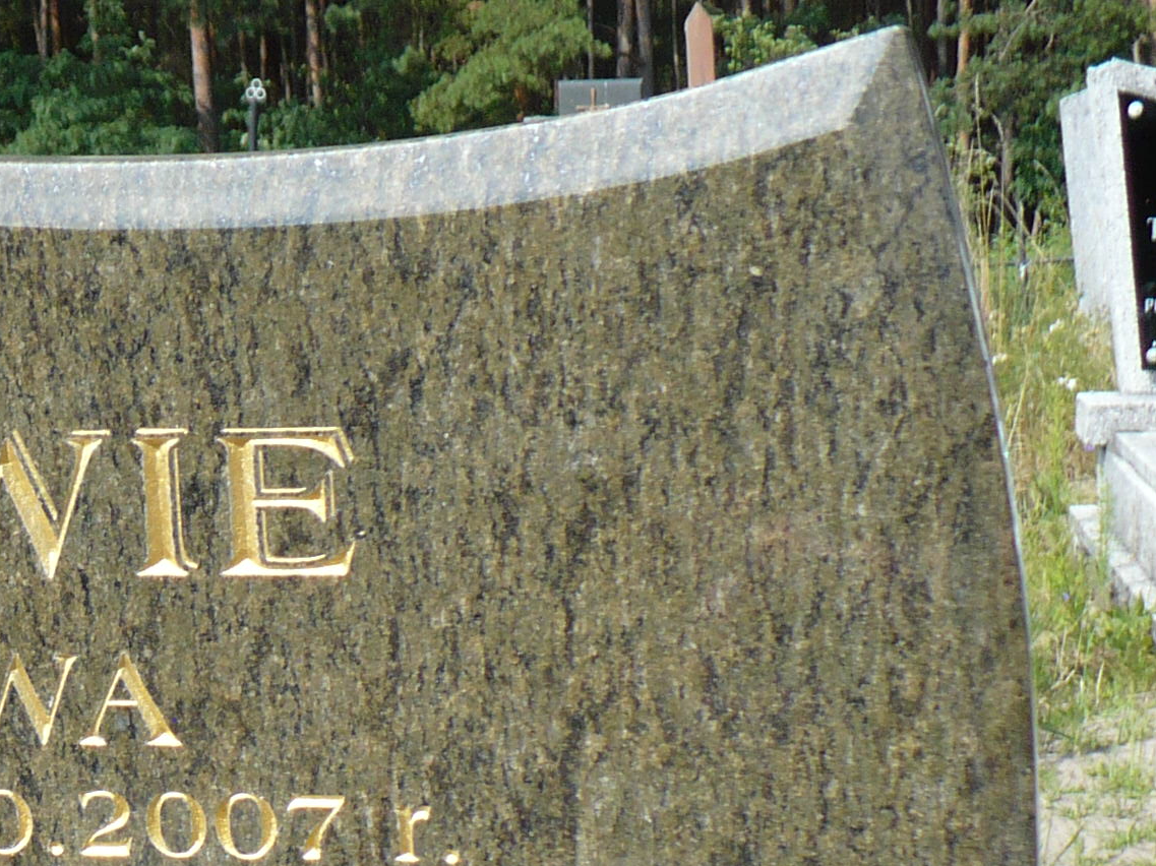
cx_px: -84
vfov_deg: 14.2
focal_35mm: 100
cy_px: 1130
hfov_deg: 18.9
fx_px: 3338
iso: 100
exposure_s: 1/800
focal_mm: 6.1
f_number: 2.8
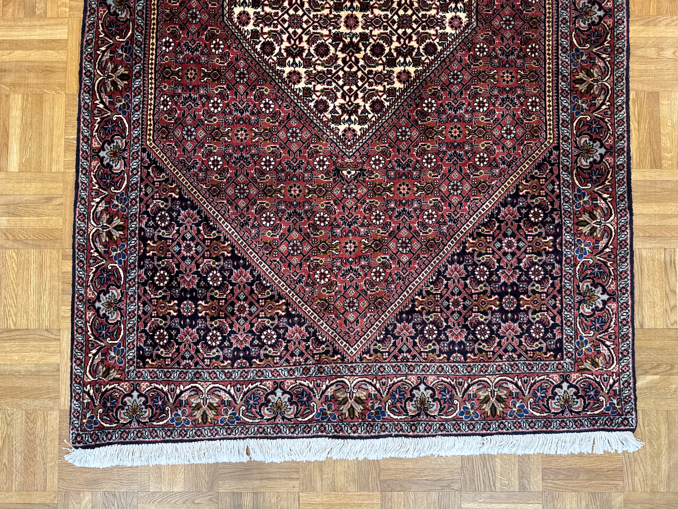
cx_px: 339
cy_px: 254
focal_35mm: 24
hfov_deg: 71.6
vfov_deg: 56.8
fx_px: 470
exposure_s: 1/50
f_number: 1.78
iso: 200
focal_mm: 6.76
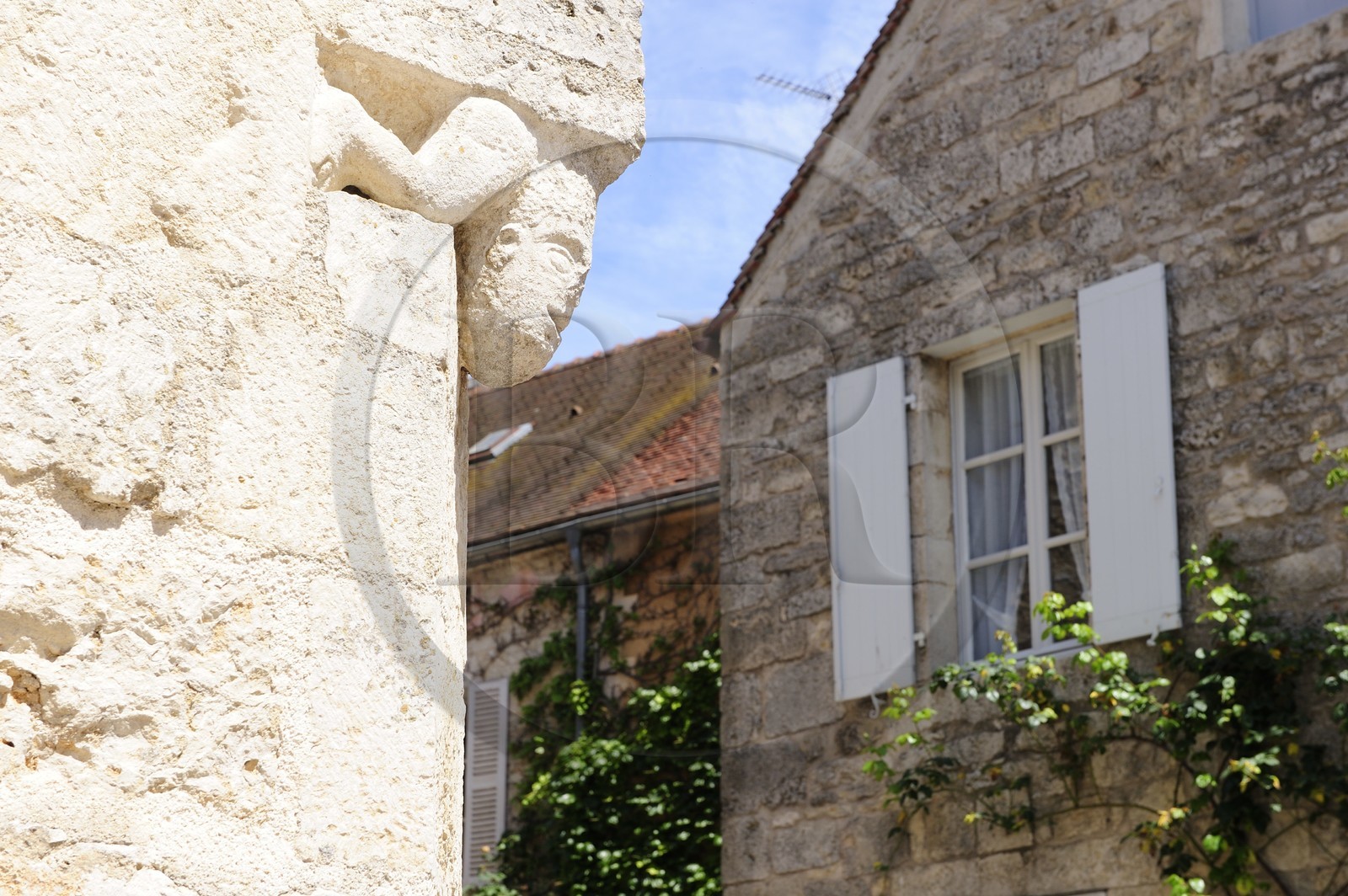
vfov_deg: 19.4
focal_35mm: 70
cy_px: 448
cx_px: 674
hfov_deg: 28.9
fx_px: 2619
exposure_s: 1/160
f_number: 13
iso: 200
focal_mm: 70
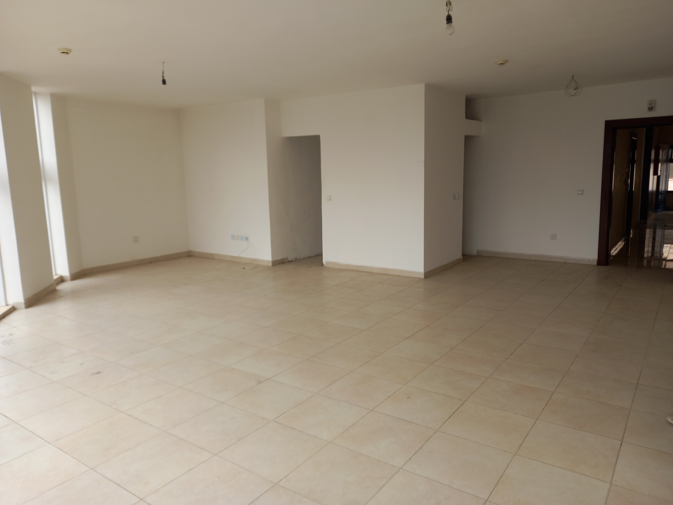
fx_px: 486
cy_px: 252
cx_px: 336
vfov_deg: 54.9
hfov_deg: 69.4
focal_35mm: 25
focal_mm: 4.6
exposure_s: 1/50
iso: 32
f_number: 2
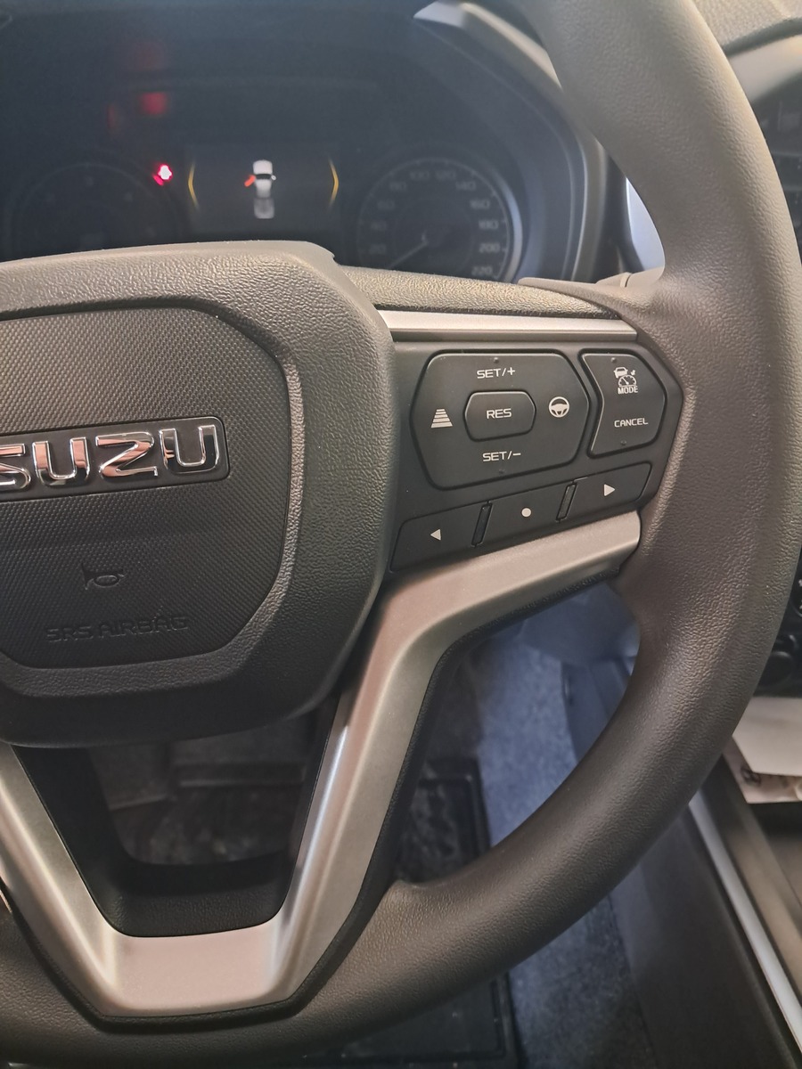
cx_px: 401
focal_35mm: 27
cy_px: 534
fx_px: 834
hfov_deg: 51.4
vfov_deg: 65.3
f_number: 1.8
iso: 1000
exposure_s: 1/20
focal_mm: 4
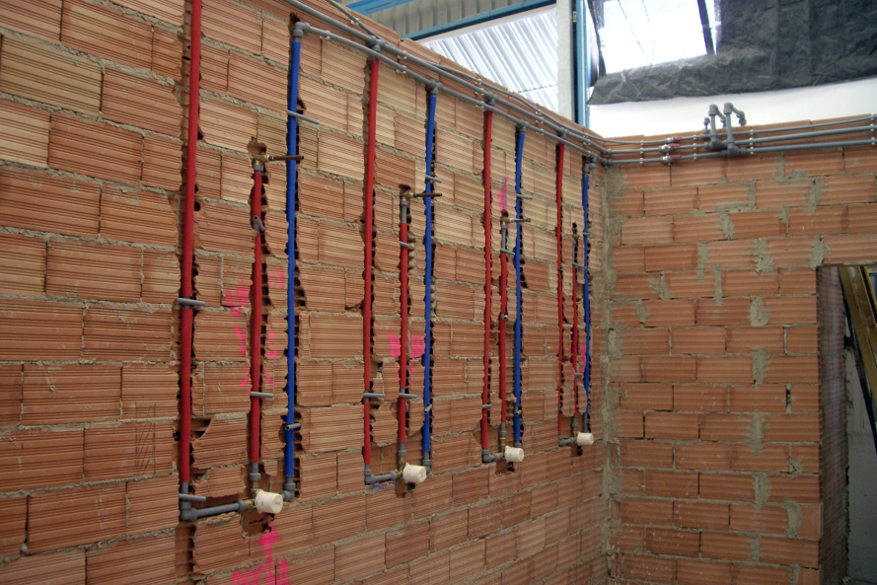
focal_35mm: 40
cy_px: 267
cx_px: 435
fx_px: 975
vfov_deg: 33.4
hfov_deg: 48.5
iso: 200
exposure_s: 1/60
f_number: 2.8
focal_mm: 7.9
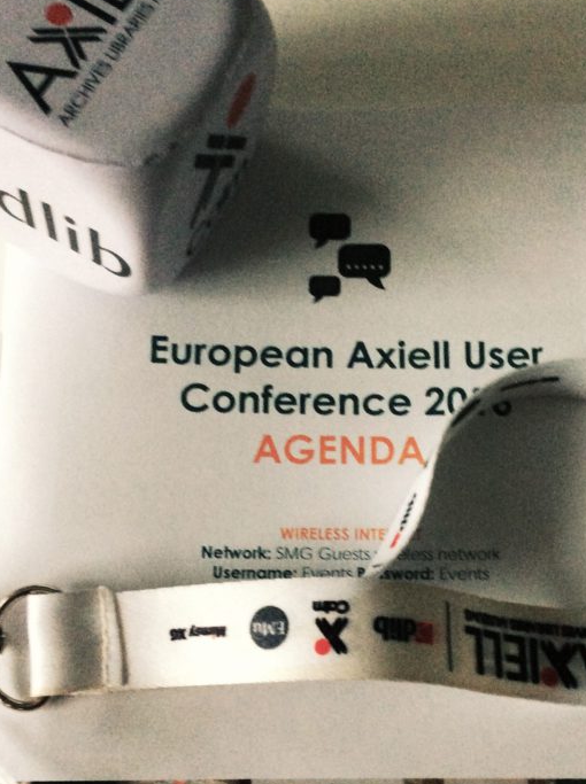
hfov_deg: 30.1
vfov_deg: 39.6
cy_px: 460
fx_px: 1086
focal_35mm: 48
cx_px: 341
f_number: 2.4
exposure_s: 1/20
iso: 250
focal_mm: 3.3
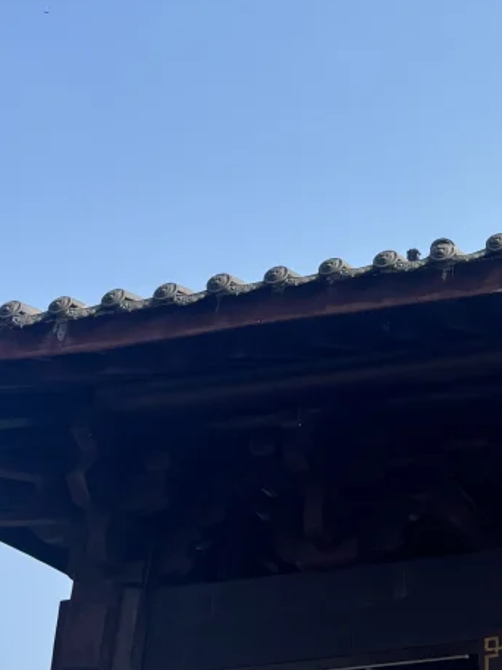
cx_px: 719
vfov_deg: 23.8
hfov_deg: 16.6
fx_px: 1588
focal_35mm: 82
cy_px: 296
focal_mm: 5.96
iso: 50
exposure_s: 1/3311
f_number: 1.6
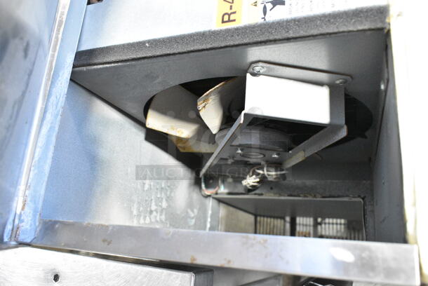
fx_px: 357
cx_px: 214
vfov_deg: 43.7
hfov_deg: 61.9
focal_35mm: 30
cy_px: 143
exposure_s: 1/125
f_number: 5.6
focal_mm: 20
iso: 6400
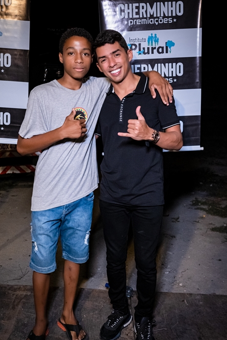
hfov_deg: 33.4
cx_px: 102
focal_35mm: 40
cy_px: 179
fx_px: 378
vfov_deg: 48.4
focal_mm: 24
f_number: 2.8
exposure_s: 1/400
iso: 2500
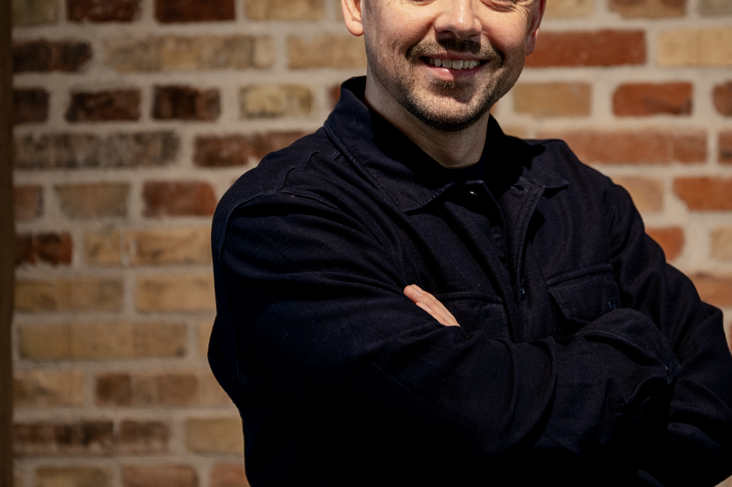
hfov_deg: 17.6
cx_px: 453
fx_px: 2357
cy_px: 189
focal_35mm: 116
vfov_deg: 11.8
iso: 640
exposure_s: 1/320
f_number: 2.8
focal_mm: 70
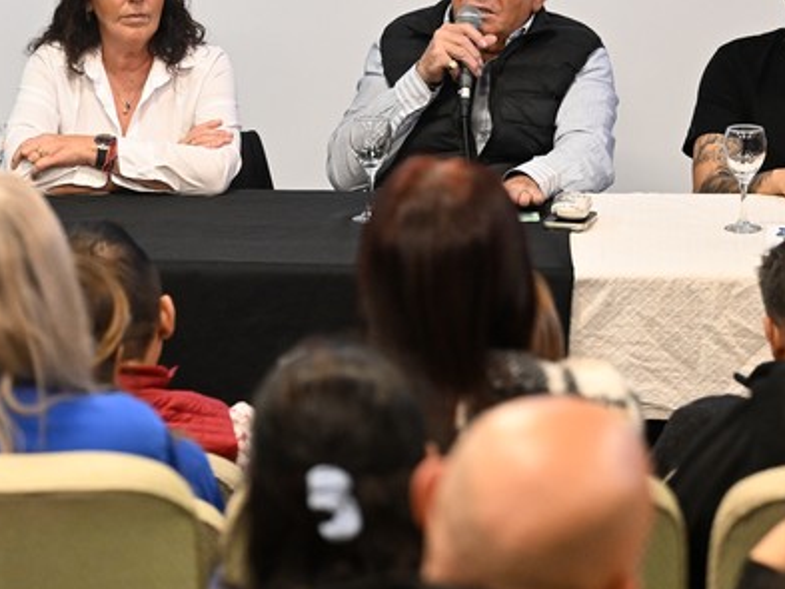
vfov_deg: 6.0
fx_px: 5603
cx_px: 162
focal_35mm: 247
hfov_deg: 8.0
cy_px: 121
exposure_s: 1/160
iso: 3200
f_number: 3.5
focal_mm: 101
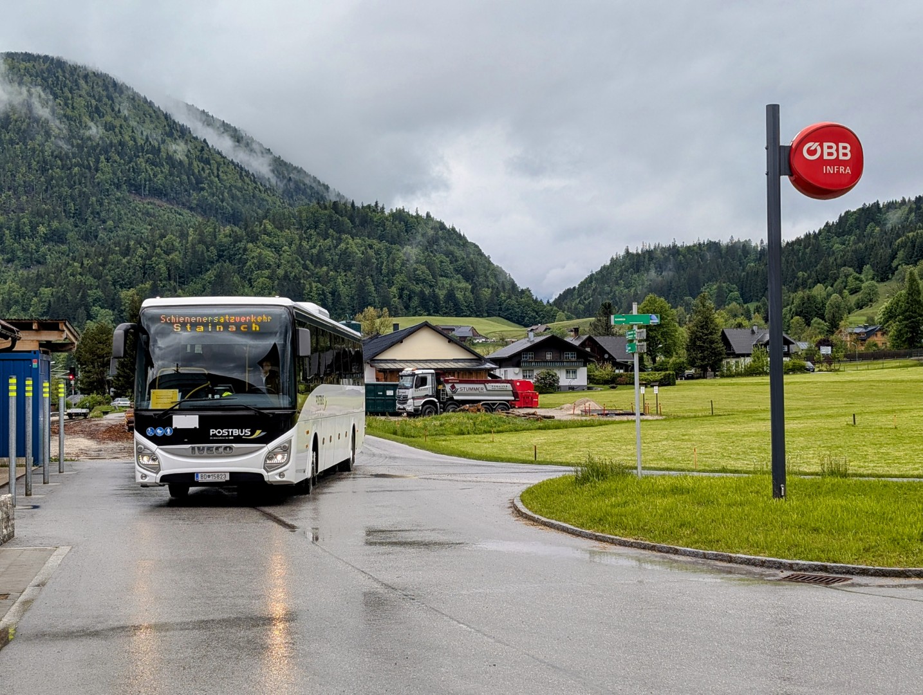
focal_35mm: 49
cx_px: 462
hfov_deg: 38.9
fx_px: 1309
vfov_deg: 29.8
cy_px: 348
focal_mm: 6.9
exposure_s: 1/305
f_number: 1.68
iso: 22
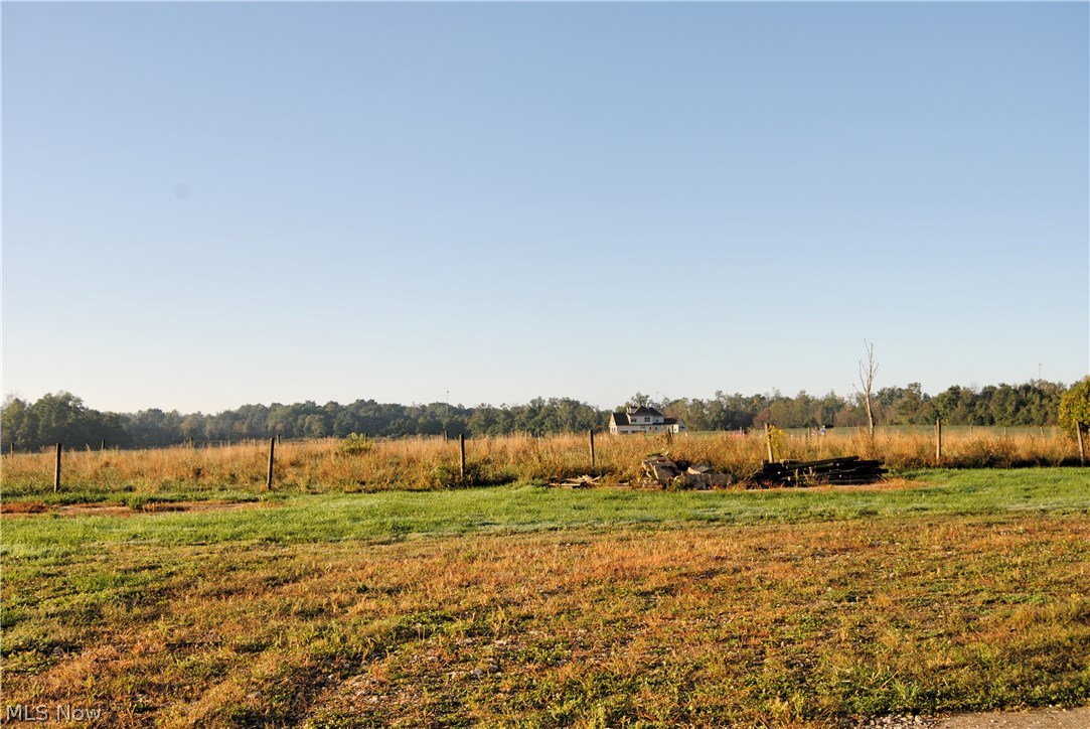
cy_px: 364
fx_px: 1182
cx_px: 545
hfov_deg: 49.5
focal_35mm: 39
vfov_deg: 34.3
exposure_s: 1/200
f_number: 7.1
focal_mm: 26
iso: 100
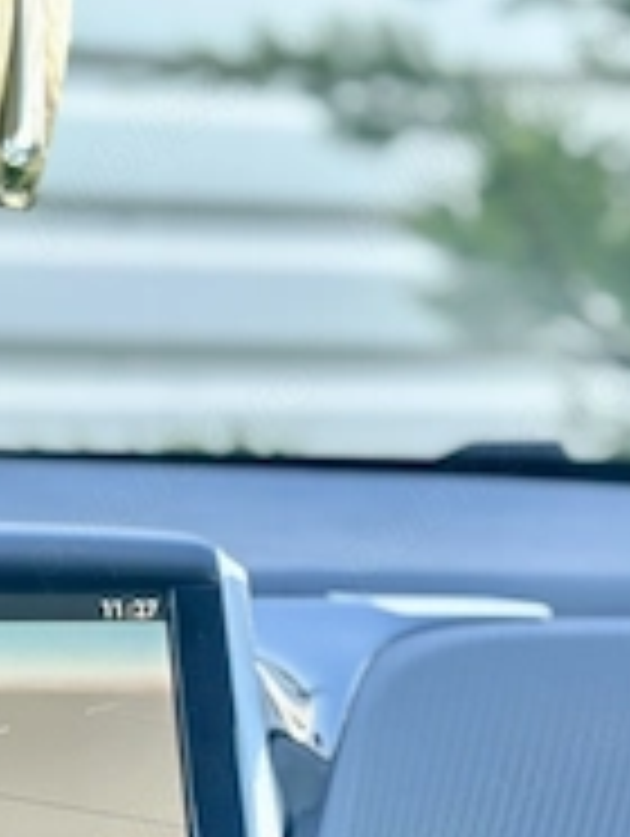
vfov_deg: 18.4
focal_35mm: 103
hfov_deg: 14.2
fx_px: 2494
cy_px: 891
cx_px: 9
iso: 125
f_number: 1.78
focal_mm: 6.86
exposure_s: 1/100
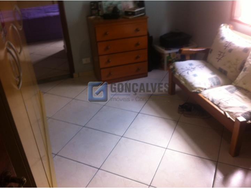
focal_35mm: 35
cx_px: 126
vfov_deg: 40.7
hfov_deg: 52.6
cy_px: 94
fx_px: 254
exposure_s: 1/17
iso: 80
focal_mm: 3.85
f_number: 2.8
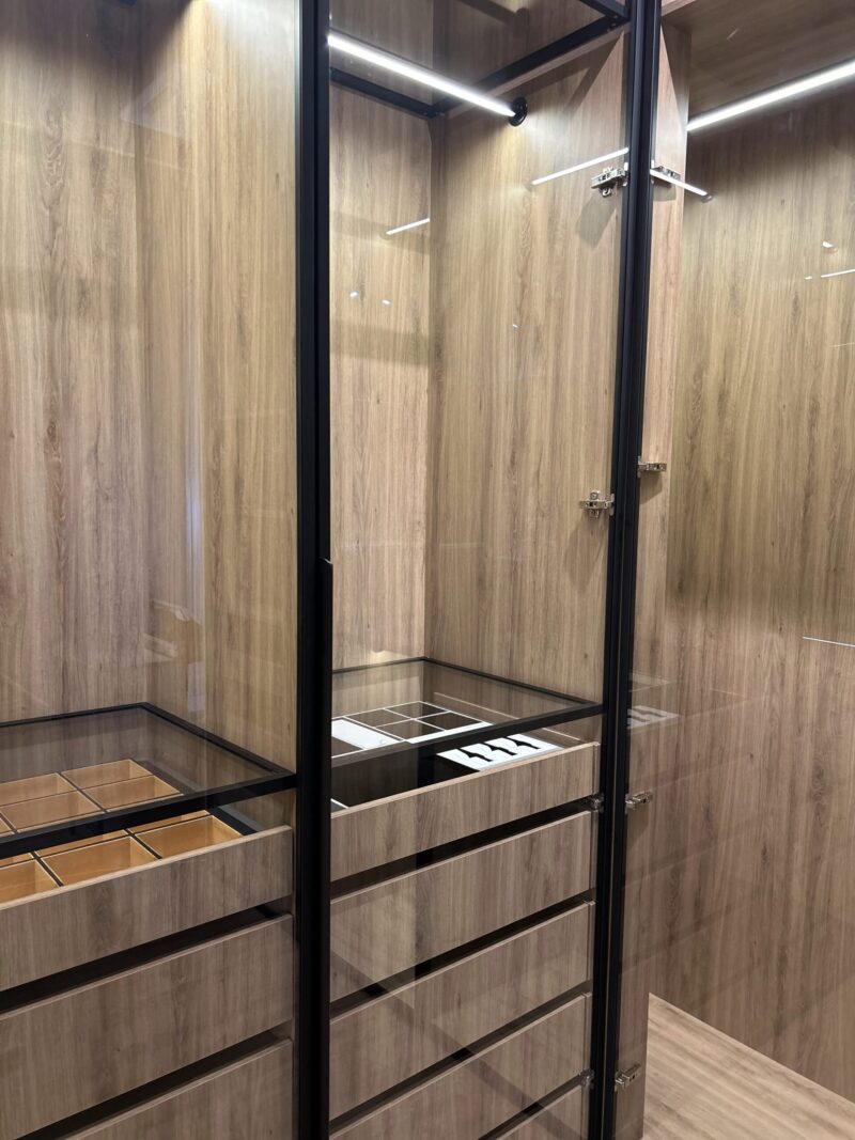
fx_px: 856
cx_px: 428
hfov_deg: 53.1
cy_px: 570
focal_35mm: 26
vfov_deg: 67.3
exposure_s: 1/50
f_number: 1.5
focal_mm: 5.7
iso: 250
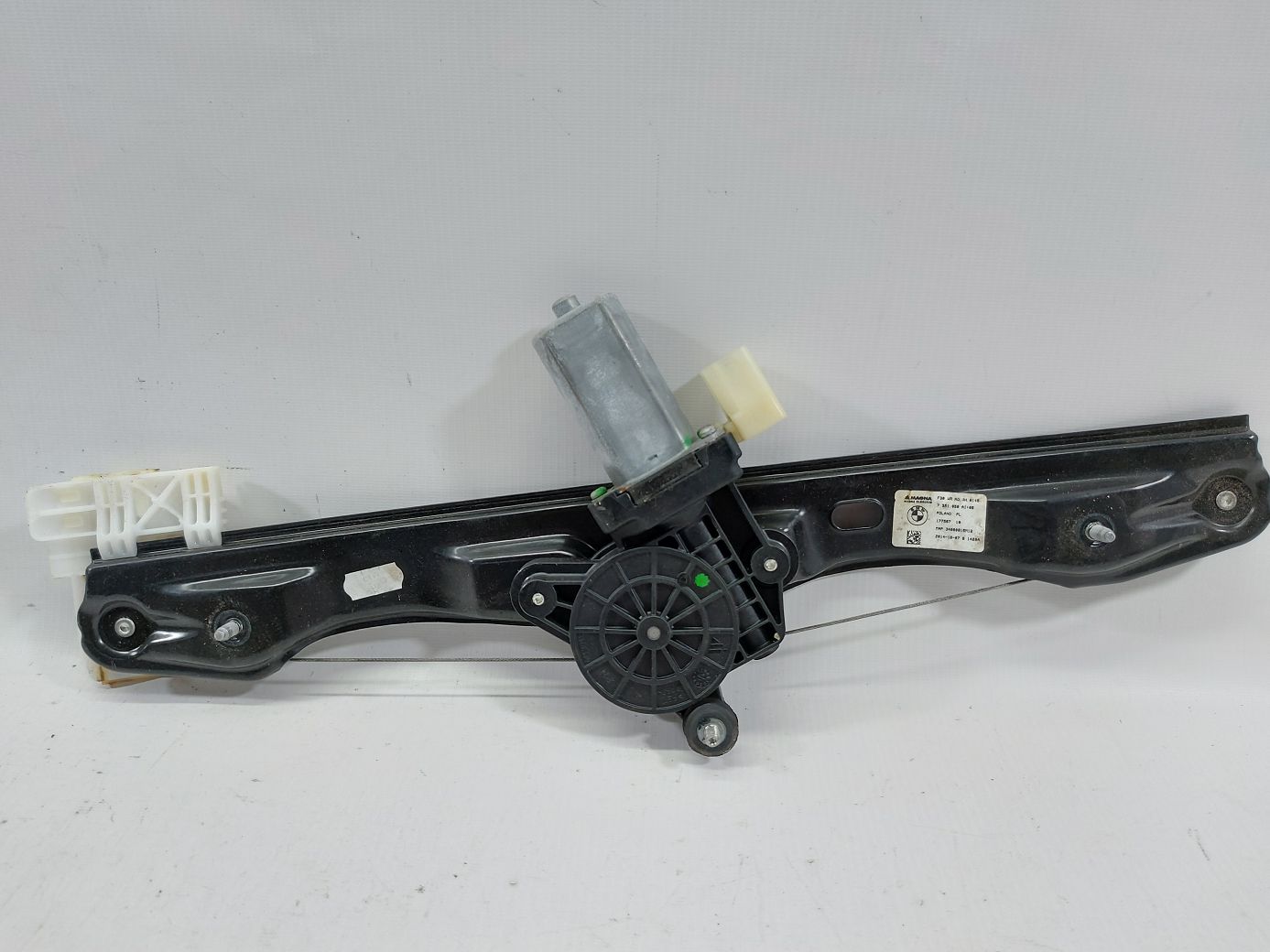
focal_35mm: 24
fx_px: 880
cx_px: 635
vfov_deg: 56.8
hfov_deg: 71.6
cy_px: 476
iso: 80
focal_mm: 5.23
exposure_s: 1/50
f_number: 1.8
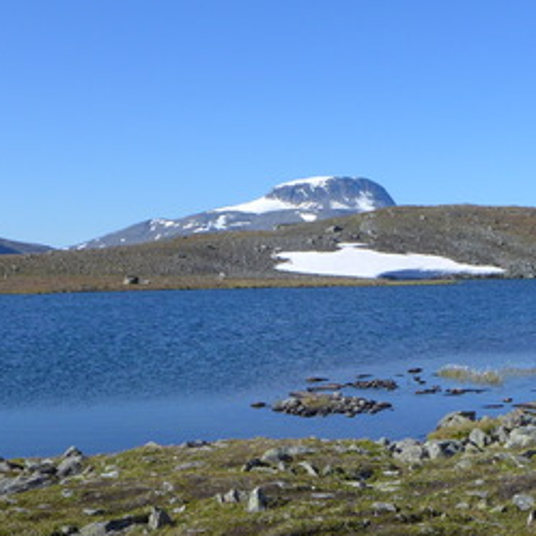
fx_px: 1034
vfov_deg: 28.6
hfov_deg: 28.5
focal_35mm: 59
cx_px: 419
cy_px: 411
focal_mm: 4.7
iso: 80
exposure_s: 1/1600
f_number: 2.8
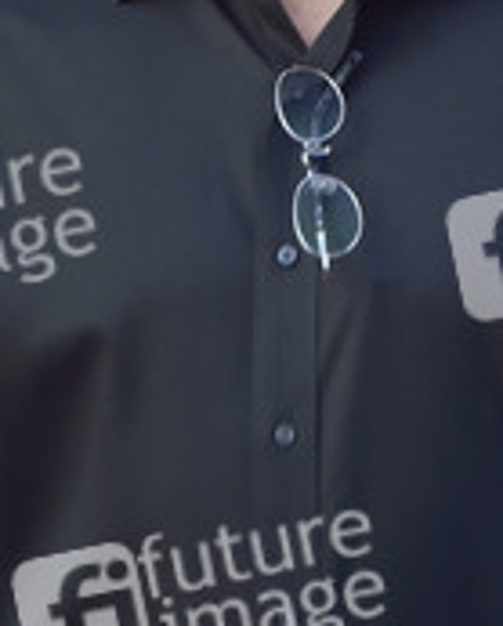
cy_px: 54
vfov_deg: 4.9
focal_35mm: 390
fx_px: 7238
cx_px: 306
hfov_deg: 4.0
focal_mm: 180
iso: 640
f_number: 7.1
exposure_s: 1/250
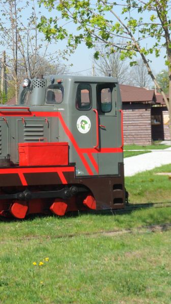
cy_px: 152
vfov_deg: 17.4
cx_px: 32
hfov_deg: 9.8
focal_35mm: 123
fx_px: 991
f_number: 5.1
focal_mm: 14
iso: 80
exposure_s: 1/250
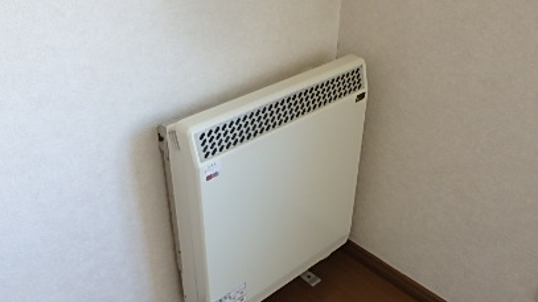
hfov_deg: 55.3
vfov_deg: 32.5
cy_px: 208
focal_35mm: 36
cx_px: 282
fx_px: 514
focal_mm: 3.7
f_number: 3.5
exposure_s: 1/40
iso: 200
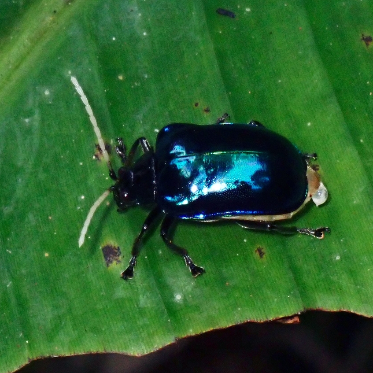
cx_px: 195
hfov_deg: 14.7
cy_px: 186
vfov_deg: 14.7
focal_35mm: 119
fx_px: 1451
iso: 400
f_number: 6.3
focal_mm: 18
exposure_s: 1/200
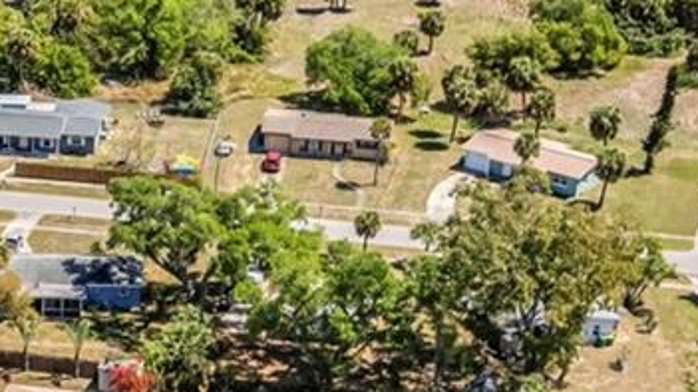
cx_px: -133
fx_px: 1942
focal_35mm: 105
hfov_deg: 19.2
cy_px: 264
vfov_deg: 11.5
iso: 100
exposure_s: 1/1250
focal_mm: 8.38
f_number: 2.8
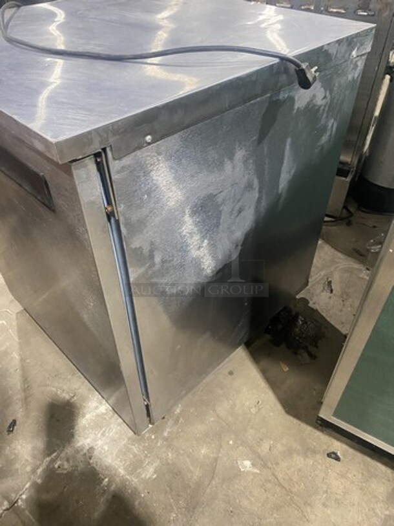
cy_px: 263
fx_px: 394
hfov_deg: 53.1
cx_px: 197
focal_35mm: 26
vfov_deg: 67.3
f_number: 1.8
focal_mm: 4.25
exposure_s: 1/59
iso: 500
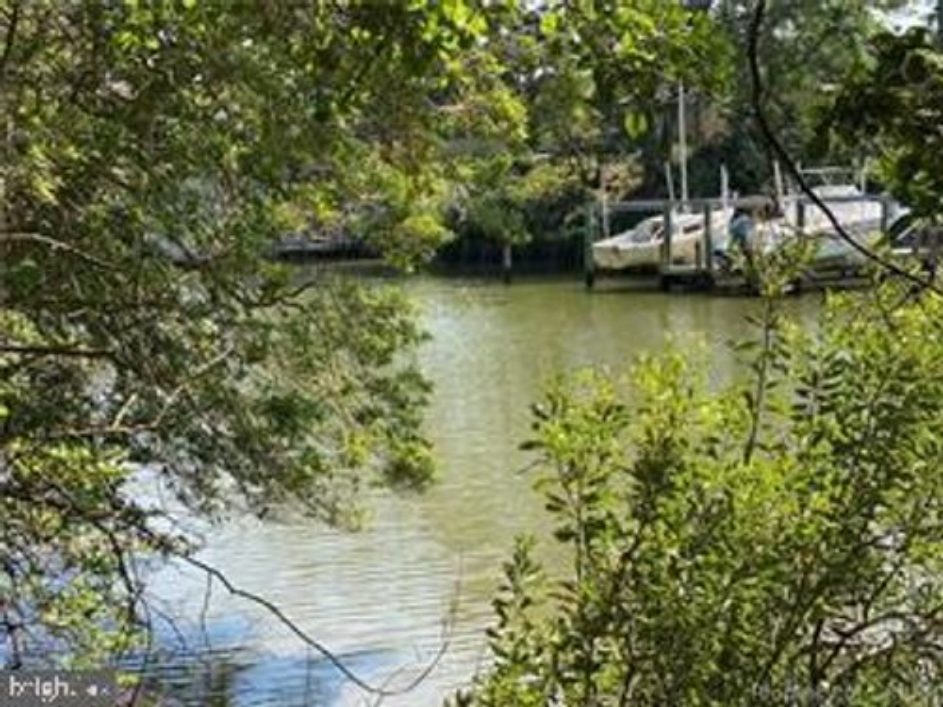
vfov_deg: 28.0
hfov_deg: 36.8
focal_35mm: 52
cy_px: 354
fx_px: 1417
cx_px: 472
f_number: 2
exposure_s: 1/428
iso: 20
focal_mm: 6
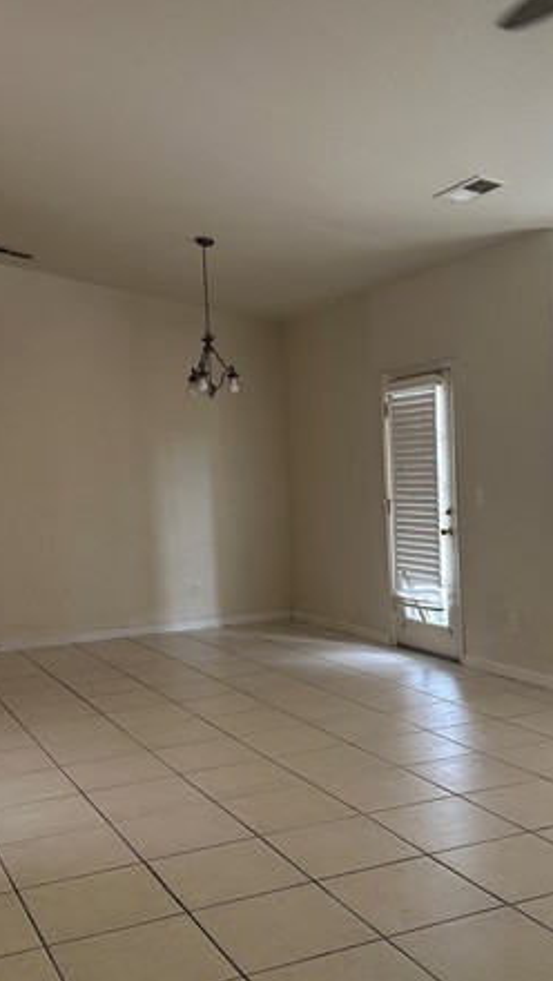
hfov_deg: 31.2
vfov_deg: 52.7
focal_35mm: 38
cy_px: 517
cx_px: 272
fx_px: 989
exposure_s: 1/91
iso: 250
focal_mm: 6.86
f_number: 1.78
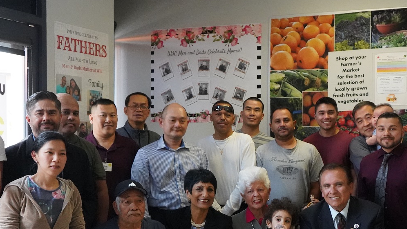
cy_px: 161
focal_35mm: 53
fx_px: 572
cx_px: 254
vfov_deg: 22.5
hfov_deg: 38.9
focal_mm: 28
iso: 12800
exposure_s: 1/2000
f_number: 4
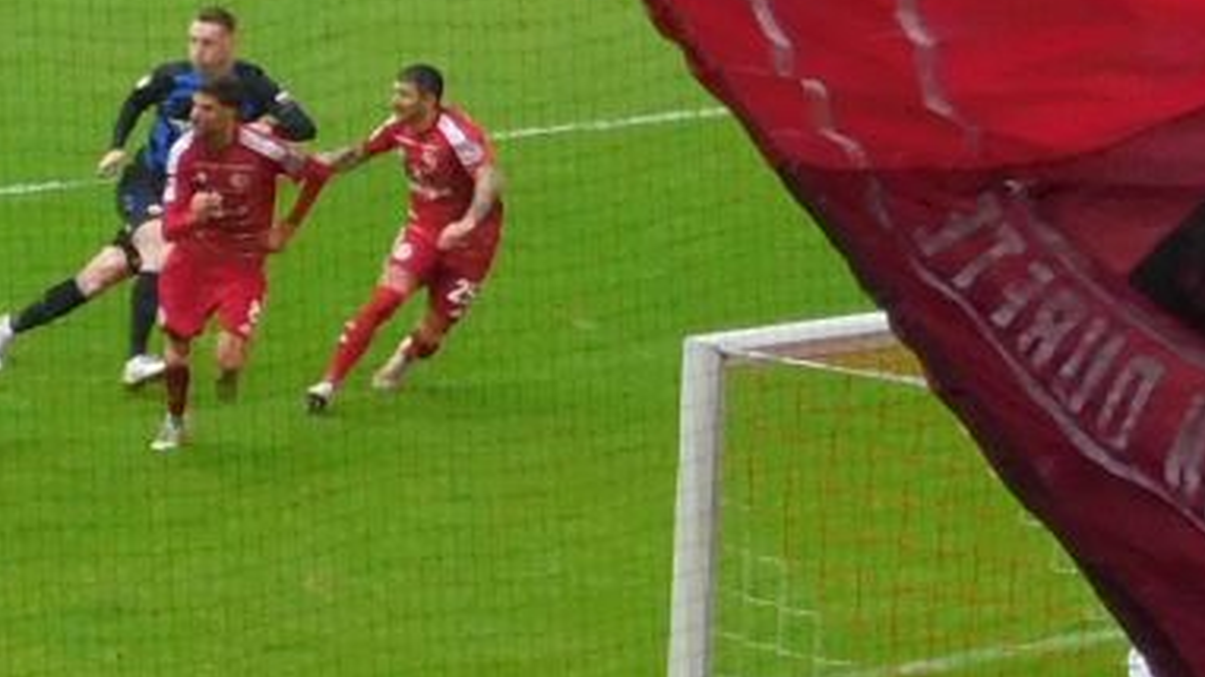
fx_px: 12776
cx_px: -1426
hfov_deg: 5.3
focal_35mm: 400
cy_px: 1107
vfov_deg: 3.0
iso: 320
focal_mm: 12.5
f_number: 4.5
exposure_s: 1/250
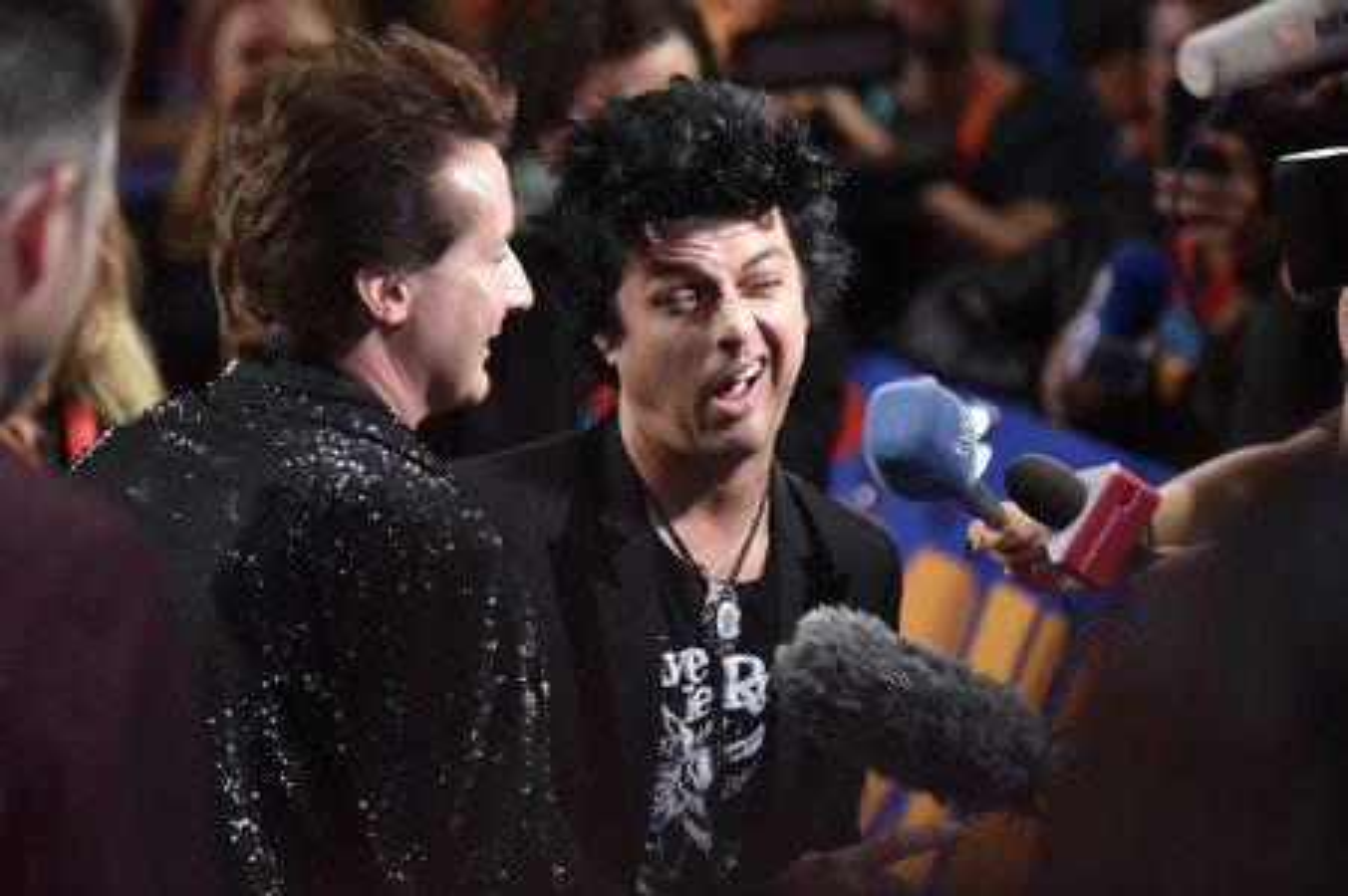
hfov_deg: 10.3
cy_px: 448
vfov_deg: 6.9
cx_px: 674
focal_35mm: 200
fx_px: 7483
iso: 2500
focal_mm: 200
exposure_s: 1/320
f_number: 3.5
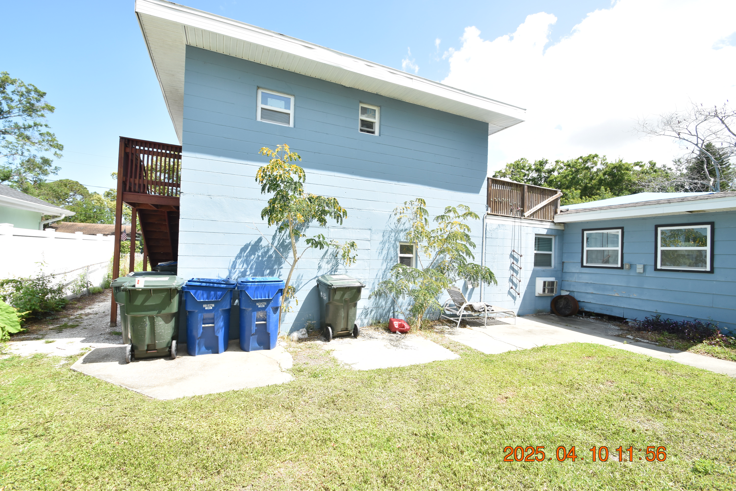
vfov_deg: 77.3
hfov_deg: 100.4
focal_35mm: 15
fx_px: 307
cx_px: 368
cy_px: 246
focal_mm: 10
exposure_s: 1/250
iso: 200
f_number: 8
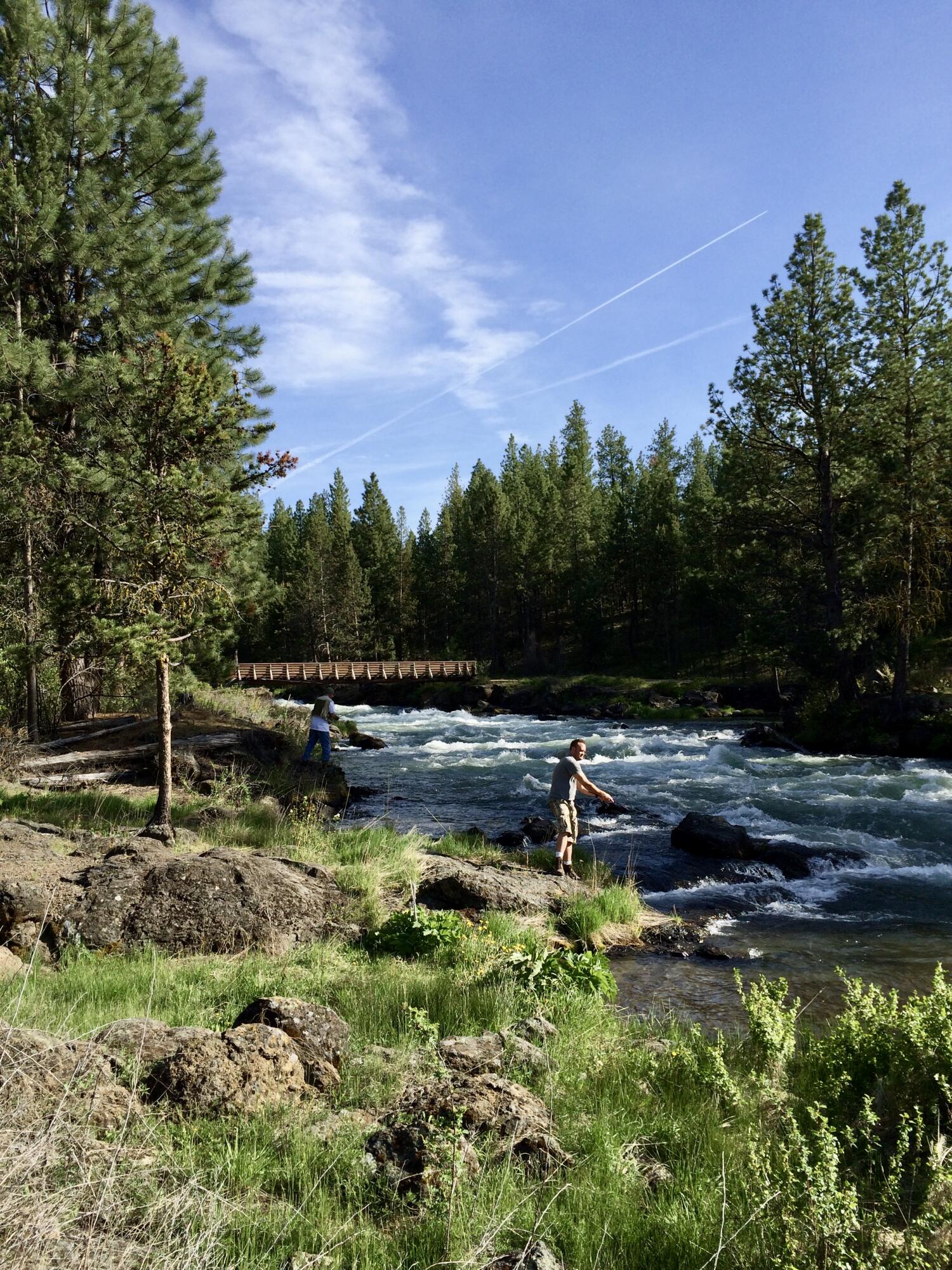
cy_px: 635
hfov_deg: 46.8
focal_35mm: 30
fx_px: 1100
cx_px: 476
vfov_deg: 60.0
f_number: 2.2
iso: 32
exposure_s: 1/1466
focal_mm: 4.12
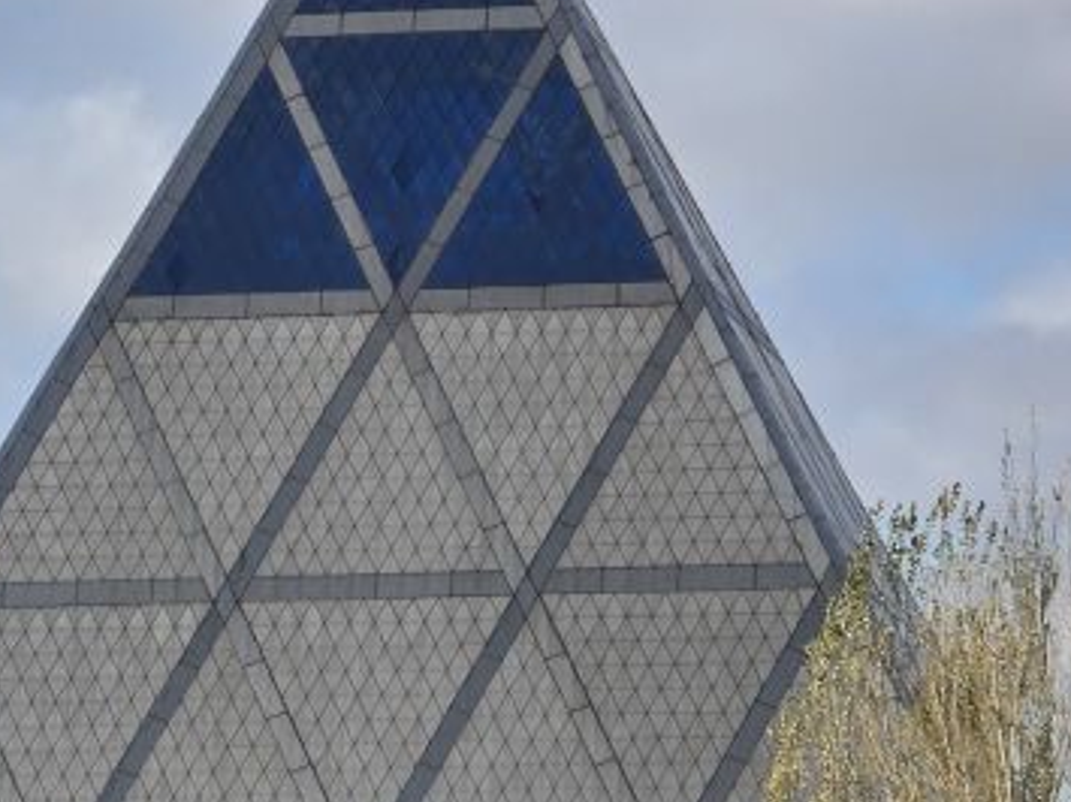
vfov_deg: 4.5
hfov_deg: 6.0
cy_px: 790
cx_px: 154
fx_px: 10268
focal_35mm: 332
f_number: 3.4
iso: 64
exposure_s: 1/1884
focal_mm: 18.6
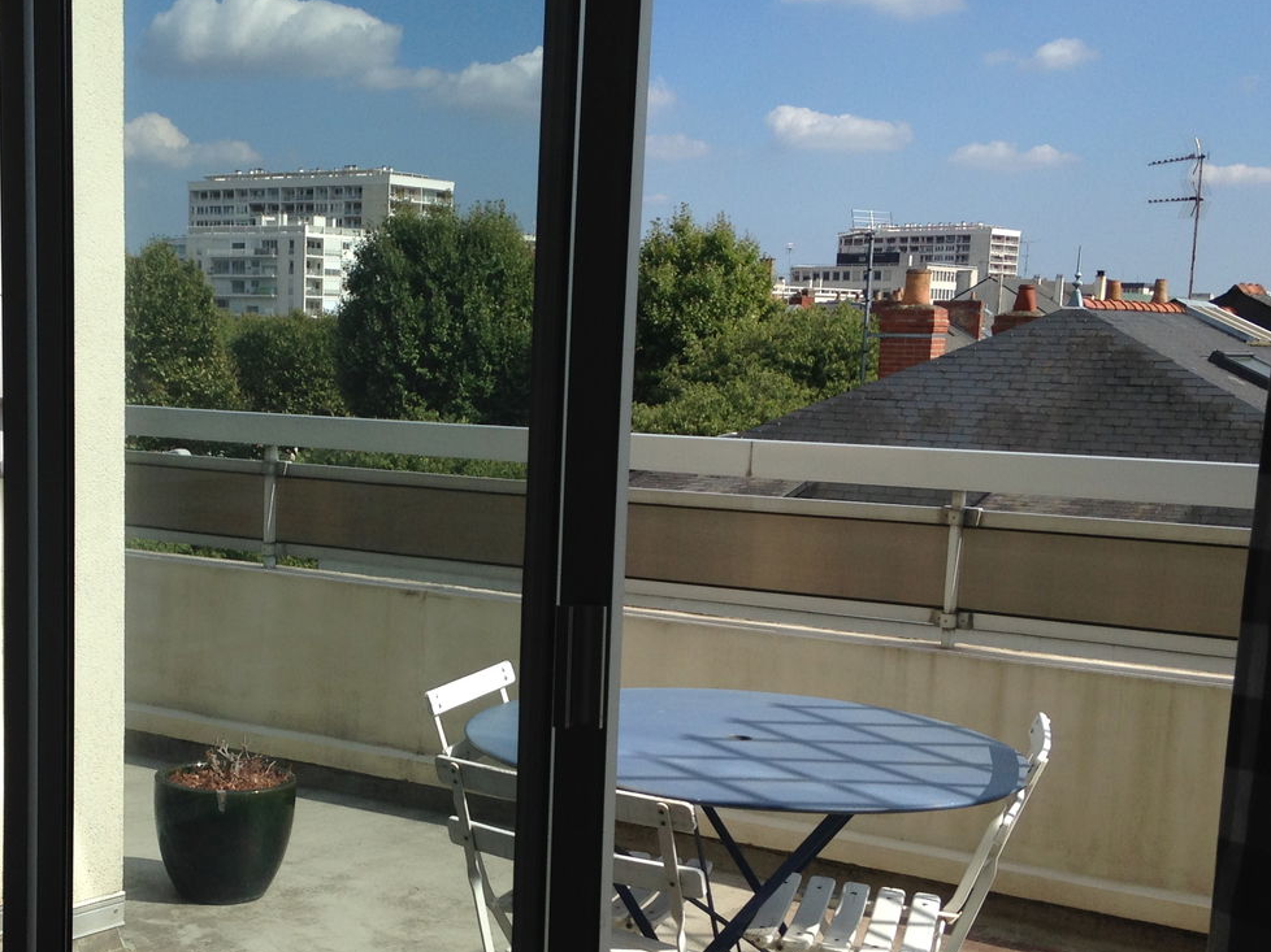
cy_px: 586
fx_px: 1982
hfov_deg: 35.0
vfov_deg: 26.9
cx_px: 365
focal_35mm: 54
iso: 50
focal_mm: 4.12
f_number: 2.4
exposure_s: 1/2008
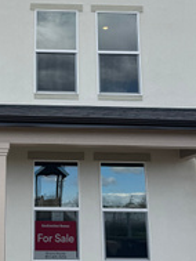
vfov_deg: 31.4
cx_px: 35
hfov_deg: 23.6
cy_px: 90
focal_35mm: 61
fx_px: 460
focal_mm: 6.76
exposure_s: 1/2833
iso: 80
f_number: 1.78
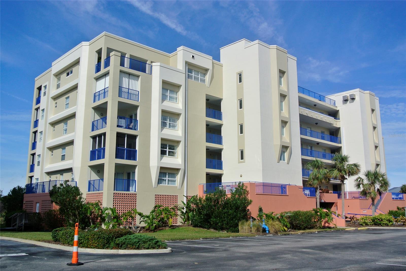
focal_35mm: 34
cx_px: 203
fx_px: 384
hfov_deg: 55.8
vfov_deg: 39.0
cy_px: 136
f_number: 4.5
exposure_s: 1/1250
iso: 100
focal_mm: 12.7
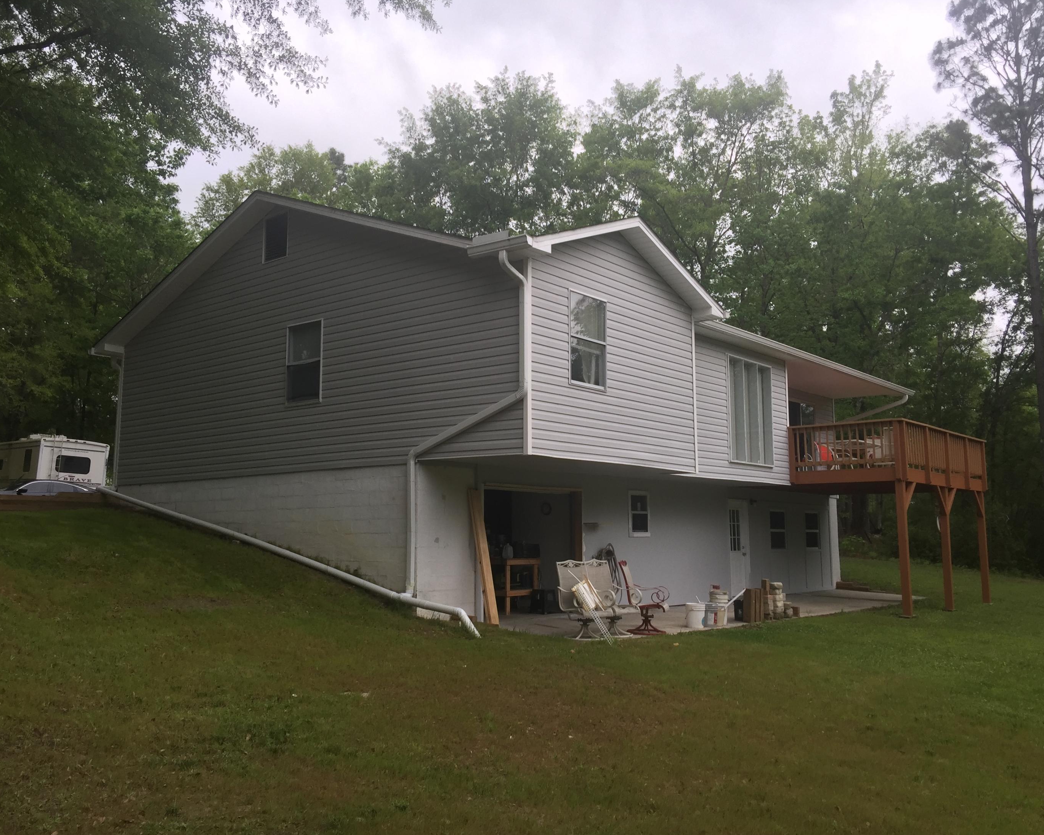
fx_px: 958
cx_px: 514
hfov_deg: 57.2
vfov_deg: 47.1
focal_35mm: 31
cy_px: 419
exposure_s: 1/213
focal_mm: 4.15
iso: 32
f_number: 2.2
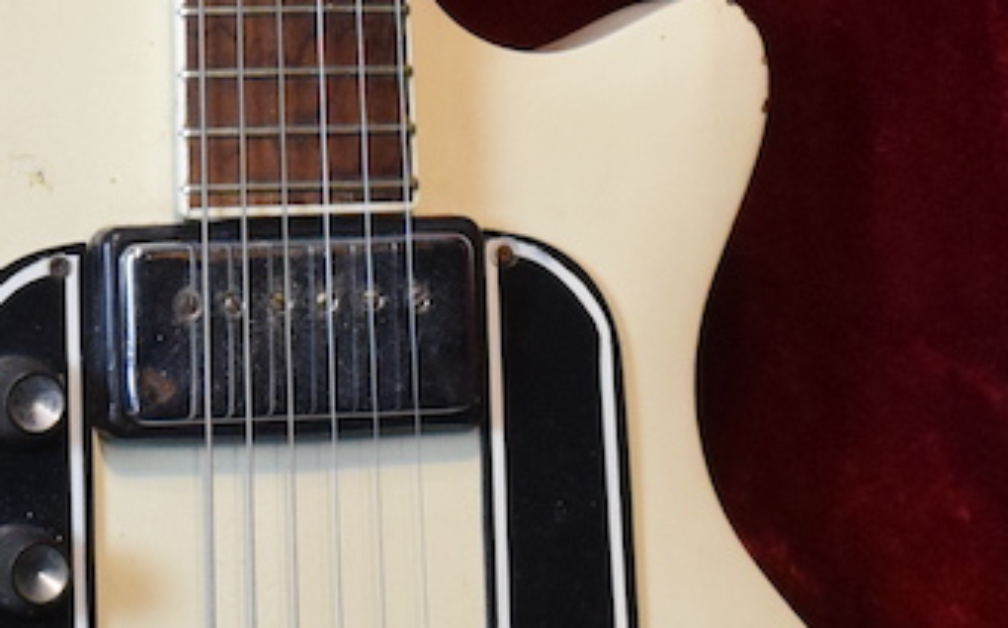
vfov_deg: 7.1
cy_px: -249
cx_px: 261
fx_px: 5003
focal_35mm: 182
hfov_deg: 11.5
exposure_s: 1/60
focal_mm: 27
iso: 1800
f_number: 4
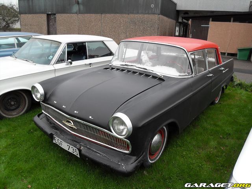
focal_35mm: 28
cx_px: 126
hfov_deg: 63.4
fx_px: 204
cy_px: 94
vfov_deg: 49.7
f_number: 2.8
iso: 80
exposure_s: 1/125
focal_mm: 6
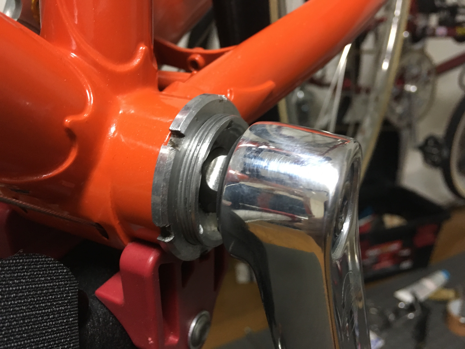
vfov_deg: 48.2
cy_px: 174
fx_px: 390
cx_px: 232
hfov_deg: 61.7
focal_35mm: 29
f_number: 2.2
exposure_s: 1/17
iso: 200
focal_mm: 4.15
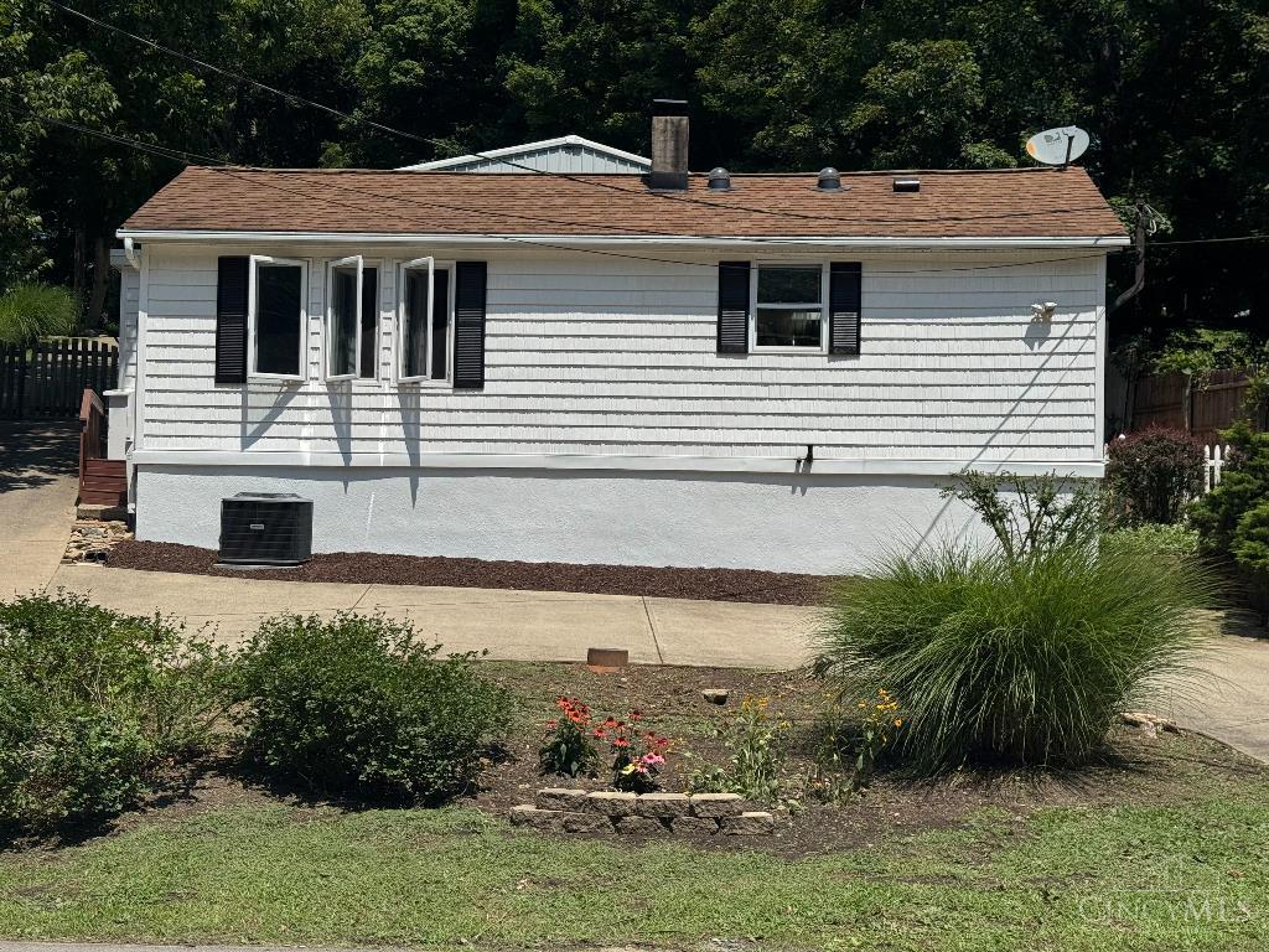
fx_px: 1760
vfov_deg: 30.3
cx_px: 634
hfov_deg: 39.7
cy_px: 476
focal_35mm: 48
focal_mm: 6.76
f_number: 1.78
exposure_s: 1/7937
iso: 64
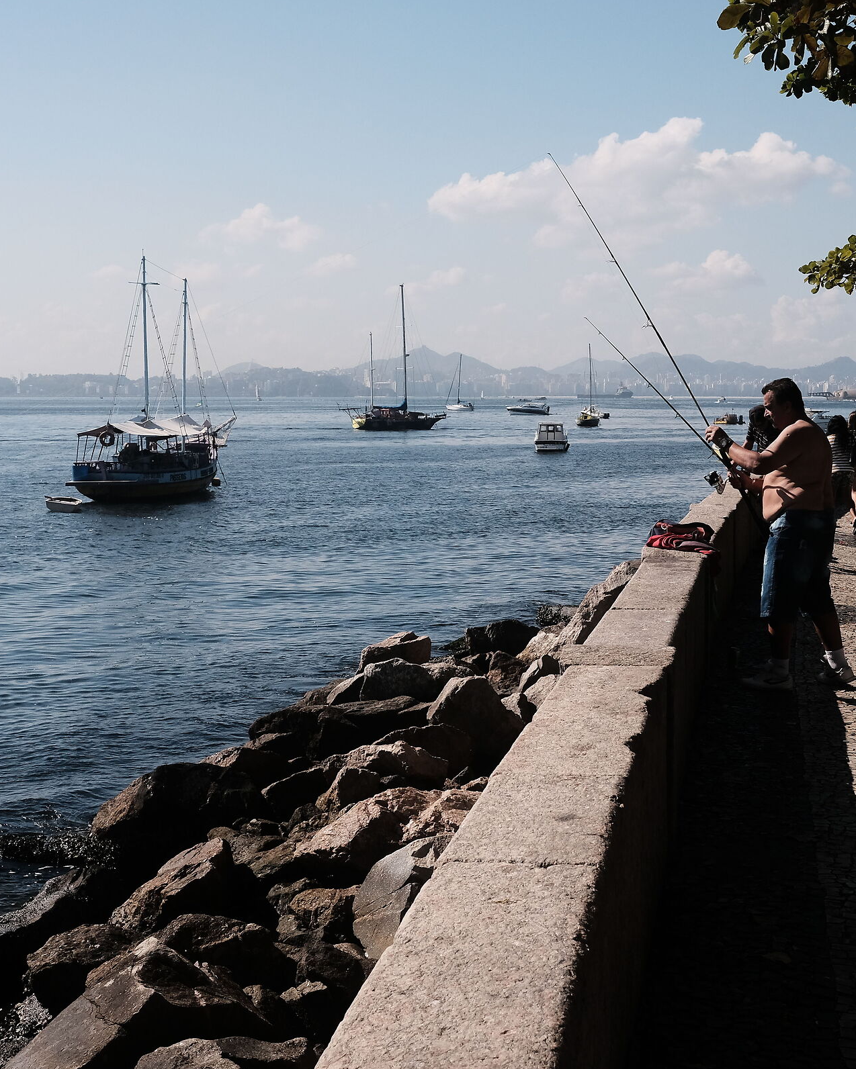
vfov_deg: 32.5
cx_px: 512
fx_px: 1836
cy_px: 535
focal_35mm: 58
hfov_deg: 26.2
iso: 800
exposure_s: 1/2000
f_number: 8
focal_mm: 27
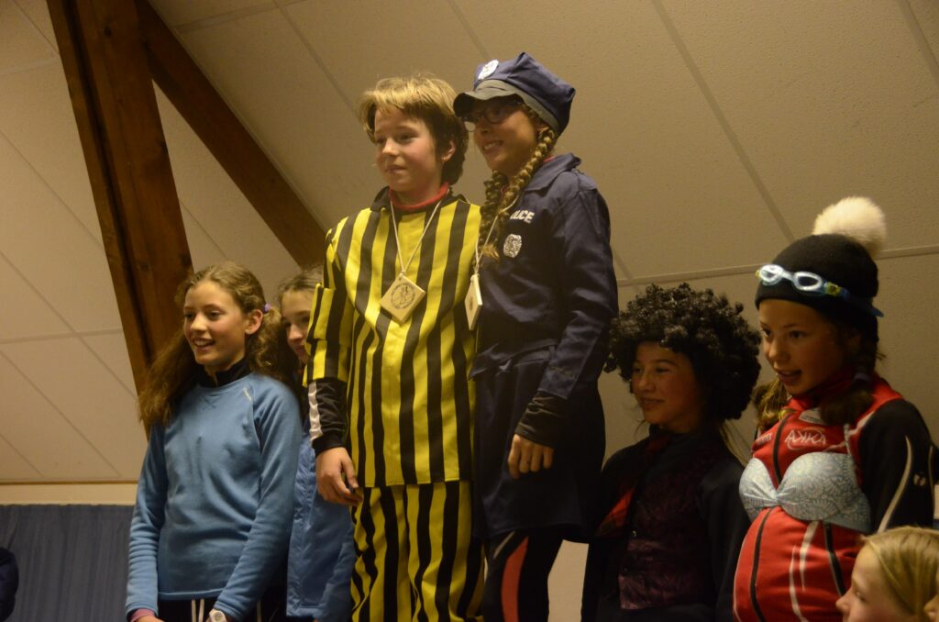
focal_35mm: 63
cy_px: 311
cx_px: 470
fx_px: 1640
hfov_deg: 32.0
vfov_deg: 21.5
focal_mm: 42
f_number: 5
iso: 3200
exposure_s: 1/50
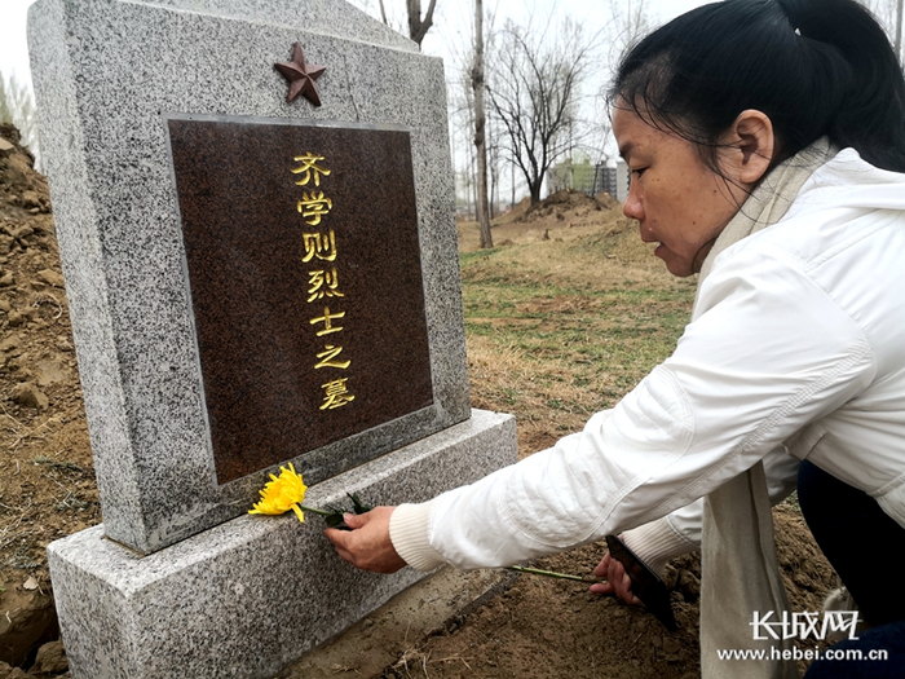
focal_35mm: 27
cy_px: 340
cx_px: 452
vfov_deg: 51.4
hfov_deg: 65.3
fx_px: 706
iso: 50
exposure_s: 1/504
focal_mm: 3.95
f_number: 1.6
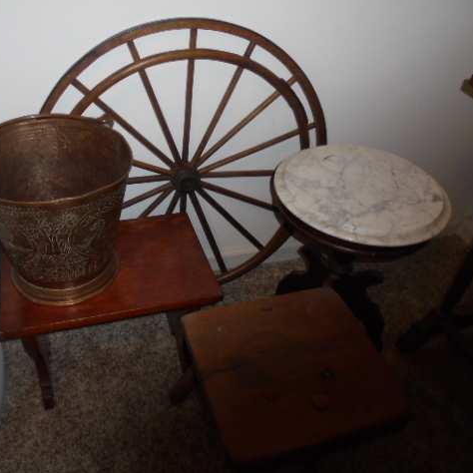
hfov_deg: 52.4
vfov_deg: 52.5
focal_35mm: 31
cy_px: 237
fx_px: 479
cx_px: 209
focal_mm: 4.6
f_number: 3.5
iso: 200
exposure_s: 1/30
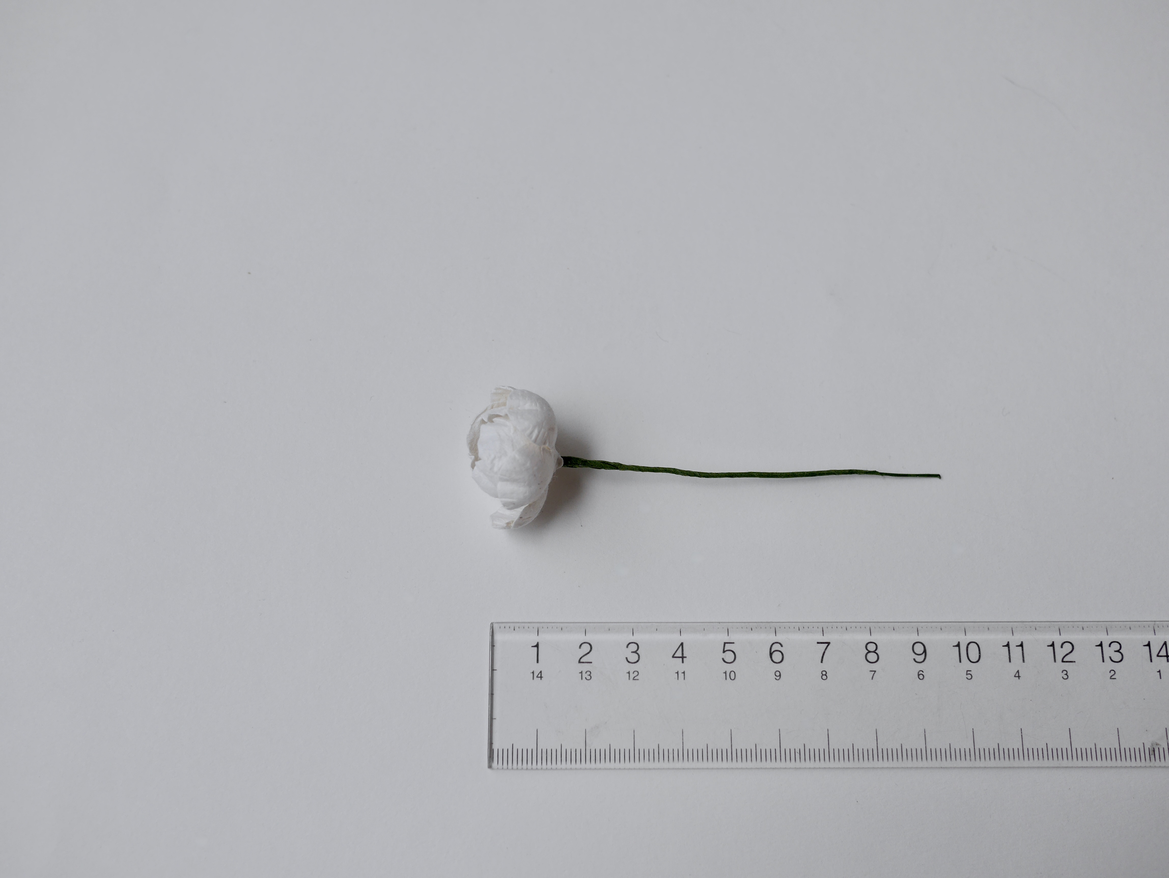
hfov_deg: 46.8
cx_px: 584
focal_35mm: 40
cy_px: 439
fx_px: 1351
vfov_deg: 36.0
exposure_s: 1/320
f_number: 3.2
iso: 200
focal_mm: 20
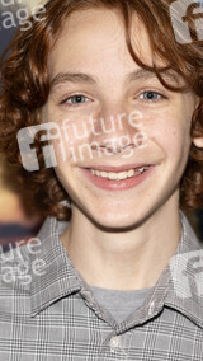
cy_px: 205
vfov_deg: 9.7
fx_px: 2112
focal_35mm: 221
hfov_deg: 5.5
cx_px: 119
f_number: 4.5
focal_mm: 150
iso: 800
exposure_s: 1/200
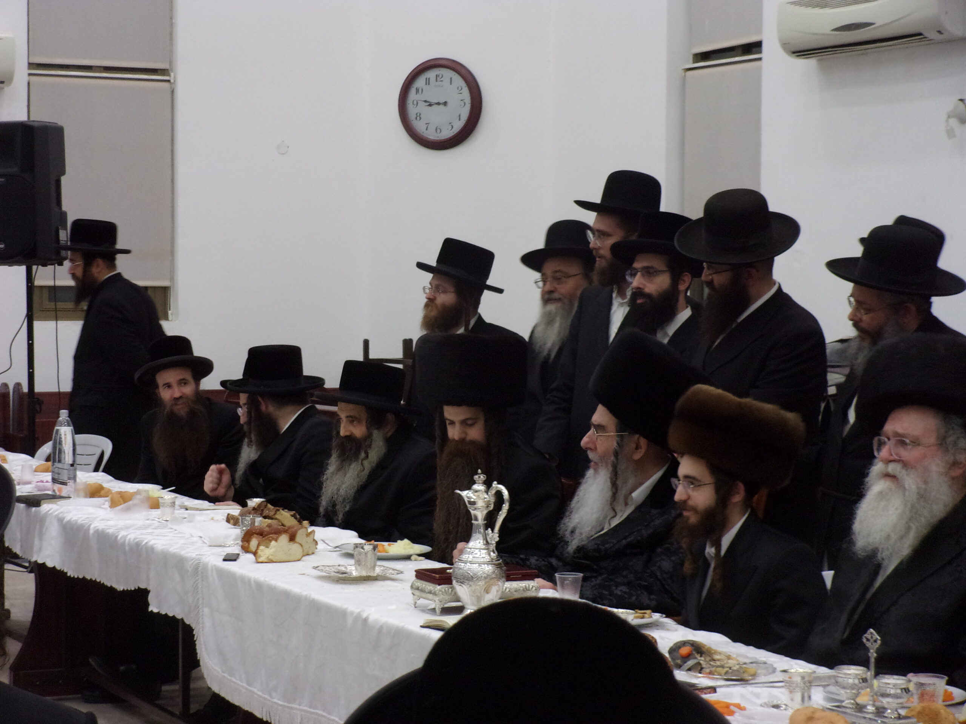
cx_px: 483
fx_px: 2651
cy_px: 362
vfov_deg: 15.6
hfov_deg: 20.7
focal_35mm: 95
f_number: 5.8
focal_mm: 16.9
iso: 250
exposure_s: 1/60
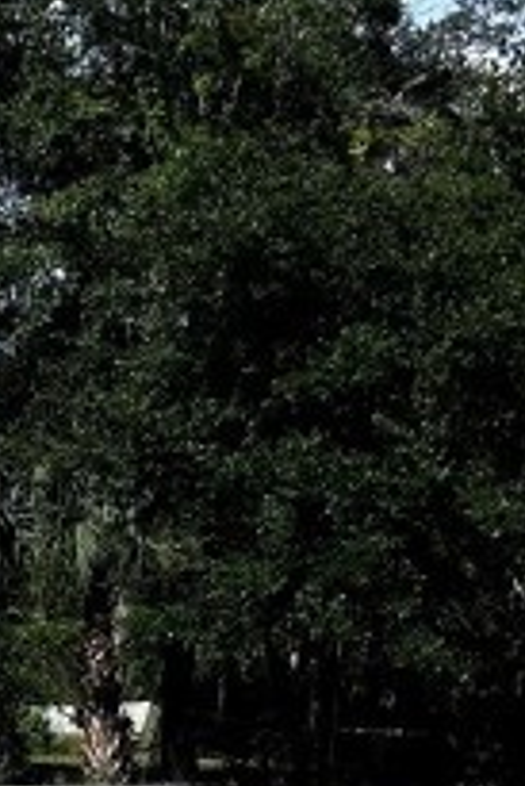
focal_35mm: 135
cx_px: -694
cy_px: 594
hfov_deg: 9.2
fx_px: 2948
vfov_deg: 15.1
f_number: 1.5
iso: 50
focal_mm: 5.7
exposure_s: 1/4831
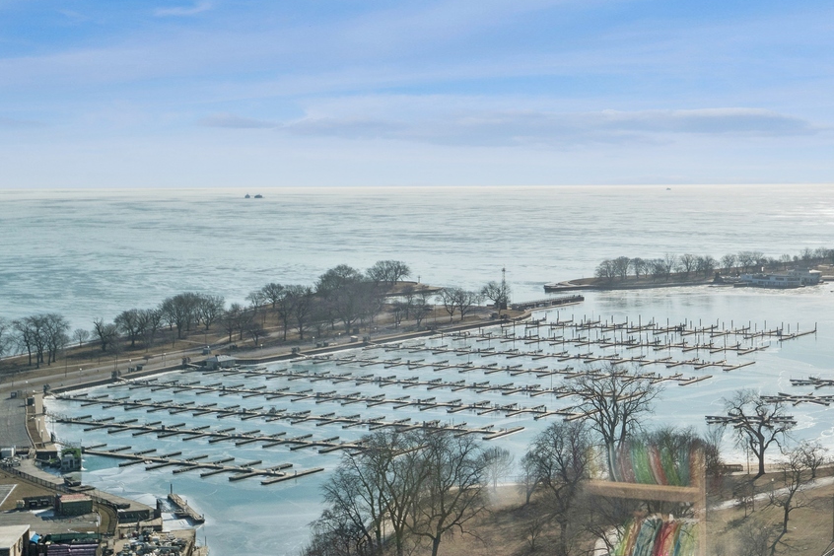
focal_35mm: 67
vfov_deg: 20.3
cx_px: 600
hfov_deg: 29.7
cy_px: 236
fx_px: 1552
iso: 320
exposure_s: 1/500
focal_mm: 35
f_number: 8
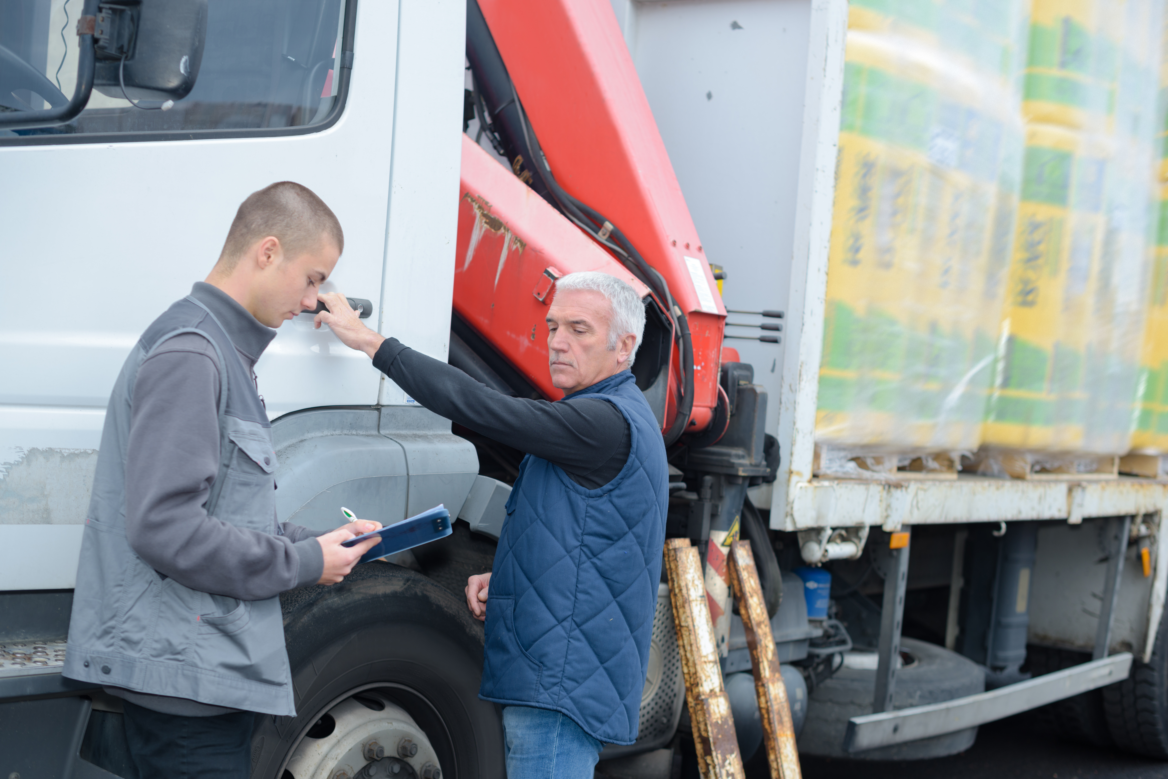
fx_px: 1623
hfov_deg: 39.6
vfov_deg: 27.0
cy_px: 390
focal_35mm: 50
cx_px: 584
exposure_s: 1/100
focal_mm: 50
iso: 100
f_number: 3.5
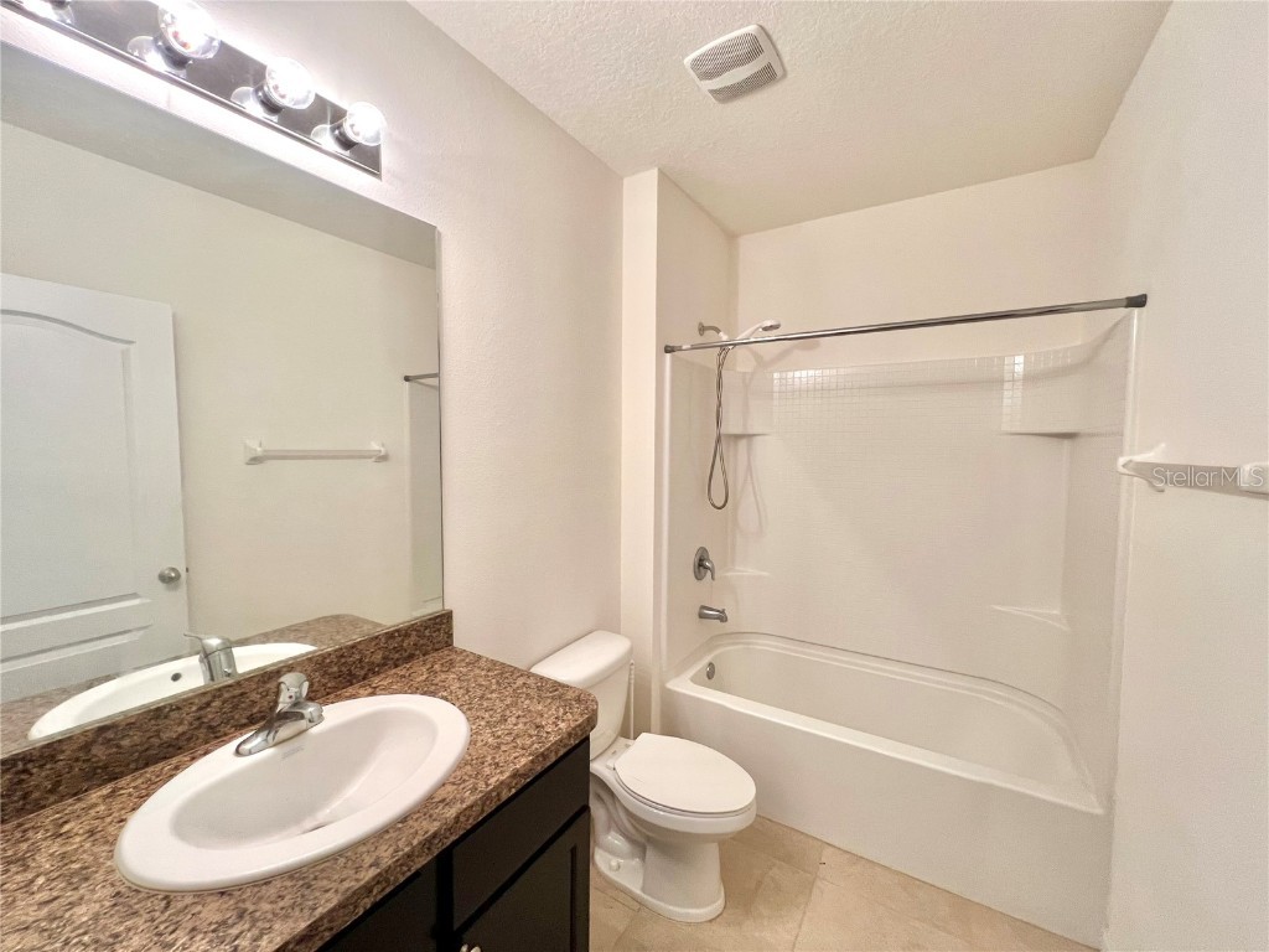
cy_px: 476
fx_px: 477
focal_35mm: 13
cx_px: 634
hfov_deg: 106.2
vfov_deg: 89.9
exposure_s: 1/60
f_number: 1.8
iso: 160
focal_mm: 1.57
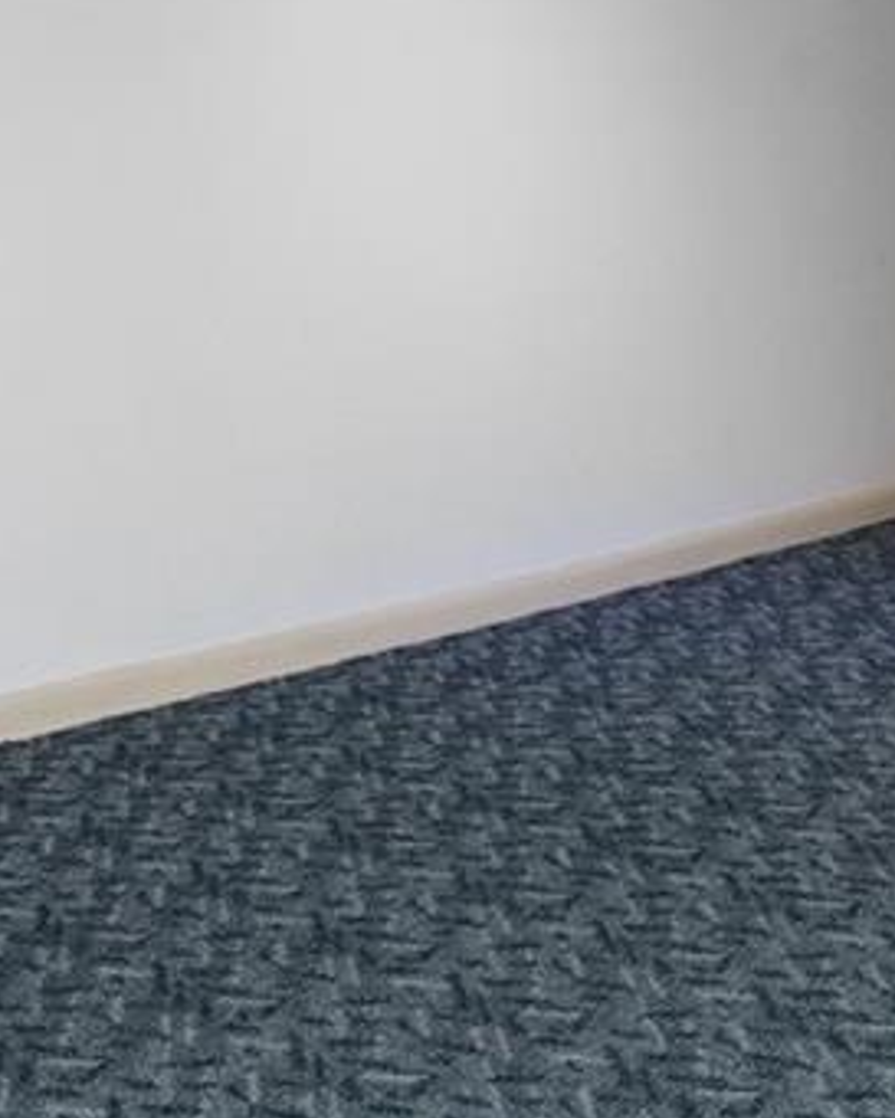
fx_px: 2184
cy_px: -85
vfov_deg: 26.6
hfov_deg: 22.9
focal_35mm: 66
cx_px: 203
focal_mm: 10
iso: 500
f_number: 9
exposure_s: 1/60
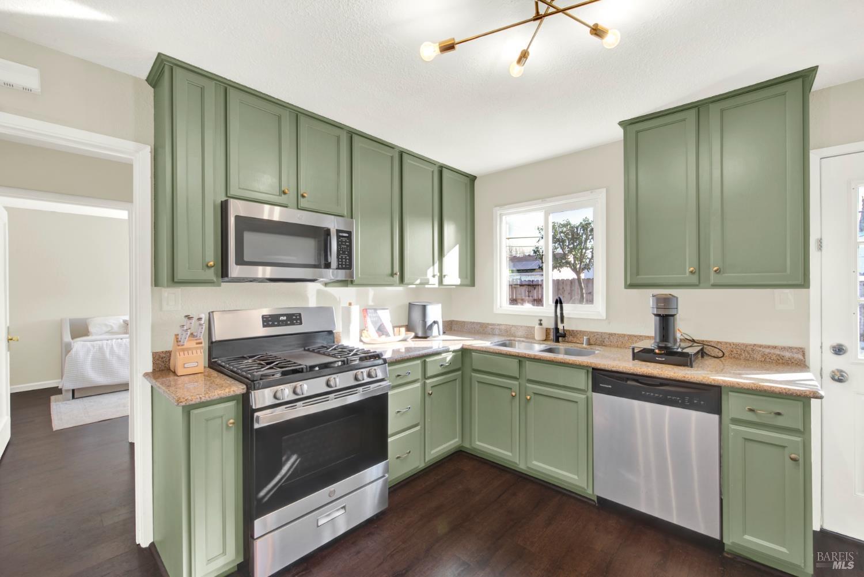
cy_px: 288
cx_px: 432
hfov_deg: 104.2
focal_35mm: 14
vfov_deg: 81.3
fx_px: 336
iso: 100
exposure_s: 1/6
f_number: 14
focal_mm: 14
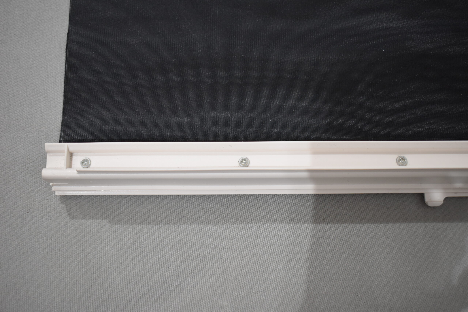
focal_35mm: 40
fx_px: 526
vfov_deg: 33.0
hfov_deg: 47.9
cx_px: 234
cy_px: 156
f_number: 4
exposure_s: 1/250
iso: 800
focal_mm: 27
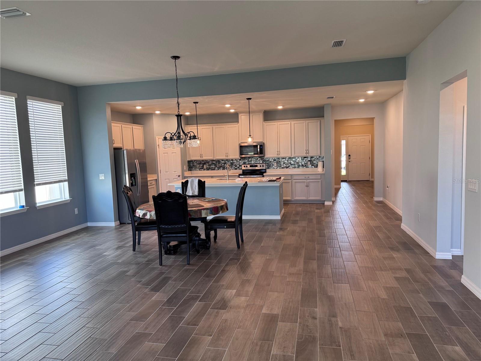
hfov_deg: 71.6
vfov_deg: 56.8
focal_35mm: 24
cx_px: 240
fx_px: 333
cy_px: 180
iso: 160
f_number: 1.78
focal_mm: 6.76
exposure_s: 1/120
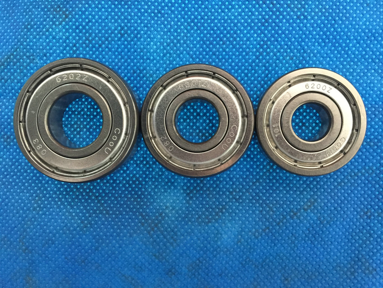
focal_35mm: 29
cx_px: 192
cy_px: 144
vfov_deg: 48.2
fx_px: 321
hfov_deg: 61.7
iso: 320
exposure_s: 1/17
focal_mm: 4.15
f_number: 2.2
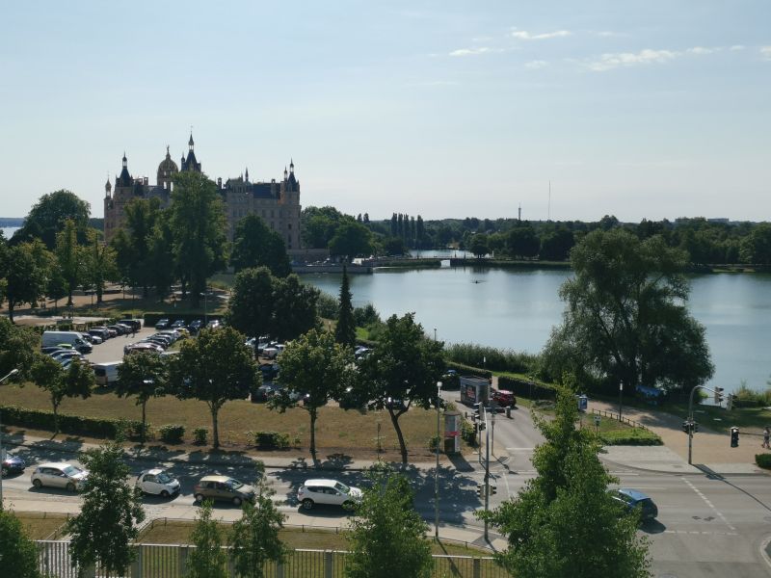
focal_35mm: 35
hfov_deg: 52.6
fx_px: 780
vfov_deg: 40.7
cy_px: 289
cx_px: 386
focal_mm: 5.58
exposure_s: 1/4926
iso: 50
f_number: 1.8
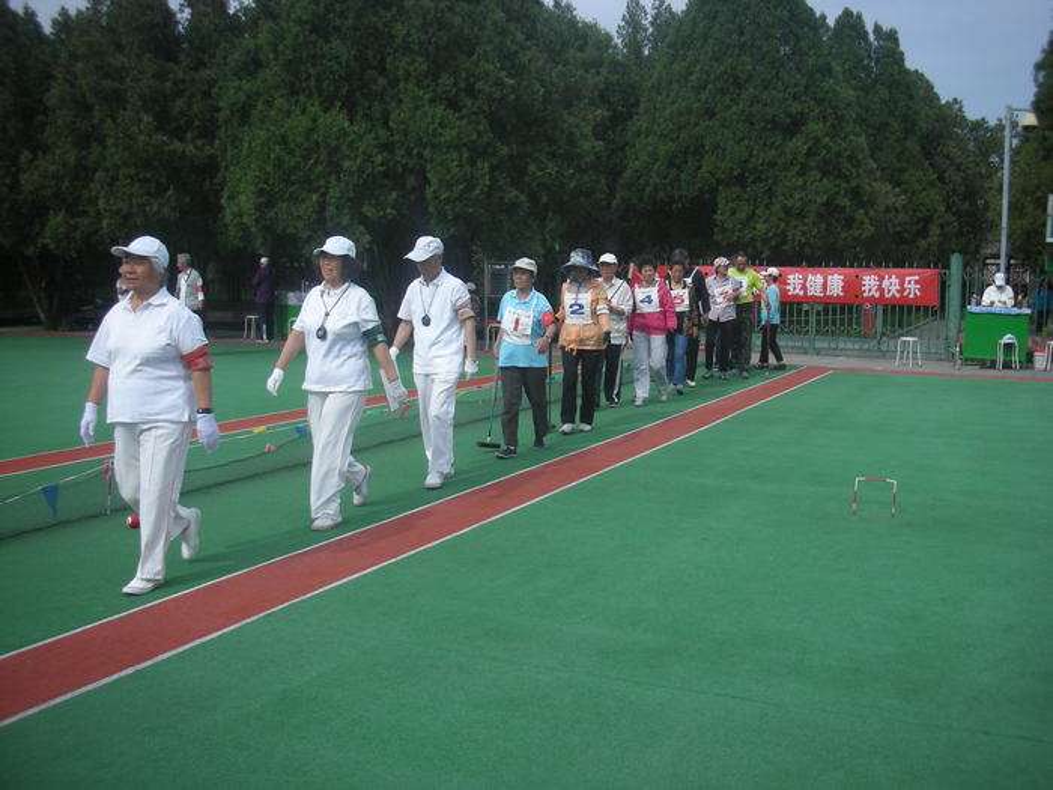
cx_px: 526
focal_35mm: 35
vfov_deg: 40.7
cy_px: 395
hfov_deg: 52.6
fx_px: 1065
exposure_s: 1/146
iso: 50
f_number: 7.9
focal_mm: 5.8
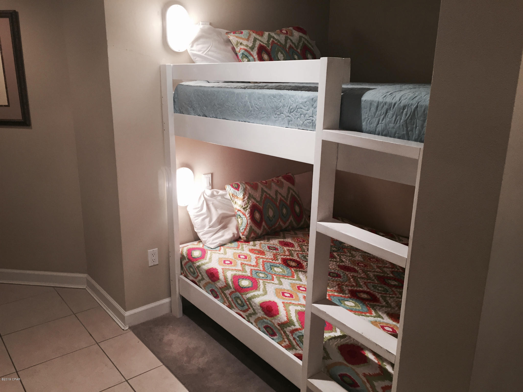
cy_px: 196
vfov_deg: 48.2
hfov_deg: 61.7
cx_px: 262
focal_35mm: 29
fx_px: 438
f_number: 2.2
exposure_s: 1/33
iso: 100
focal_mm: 4.15
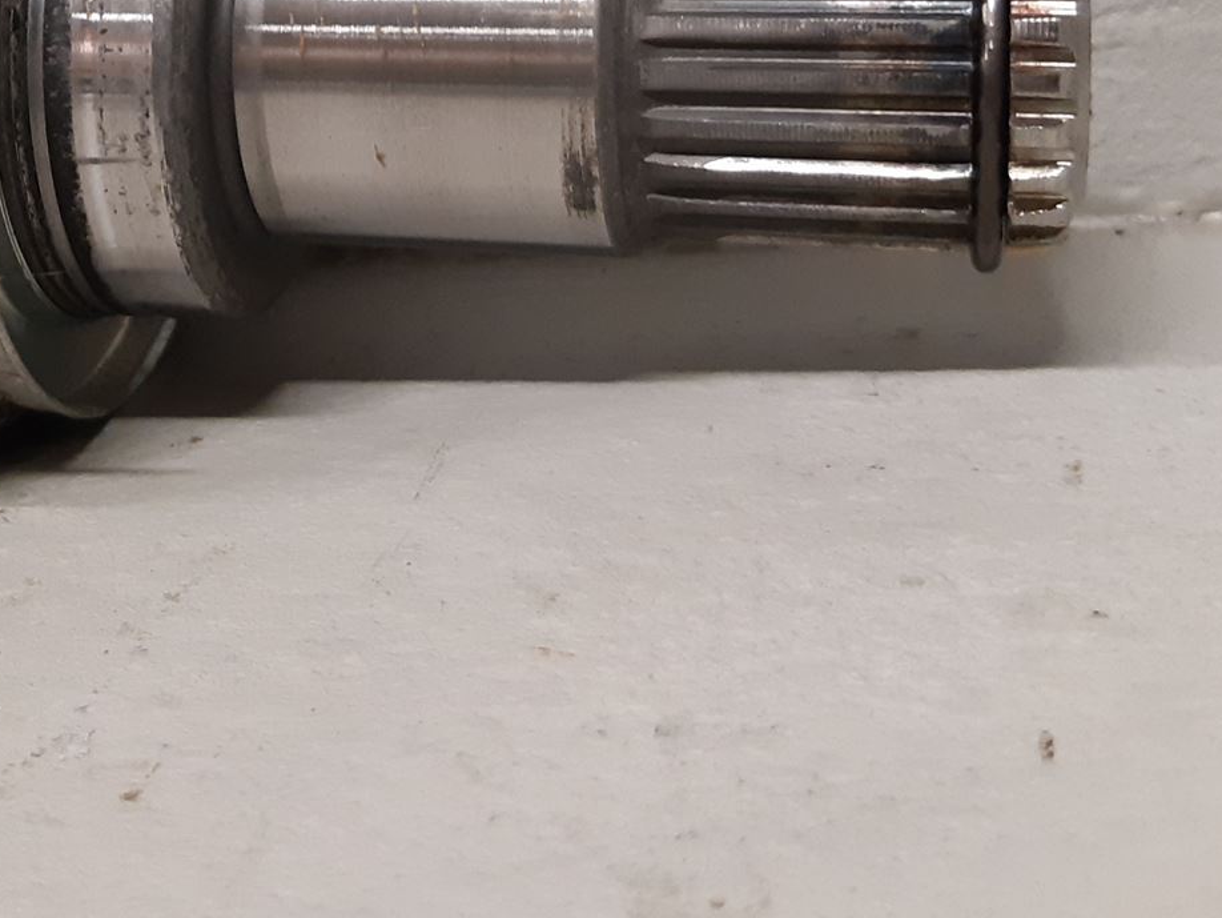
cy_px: 33
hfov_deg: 31.3
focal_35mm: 58
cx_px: 65
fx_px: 2048
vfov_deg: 24.3
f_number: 1.7
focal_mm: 3.93
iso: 250
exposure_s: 1/50
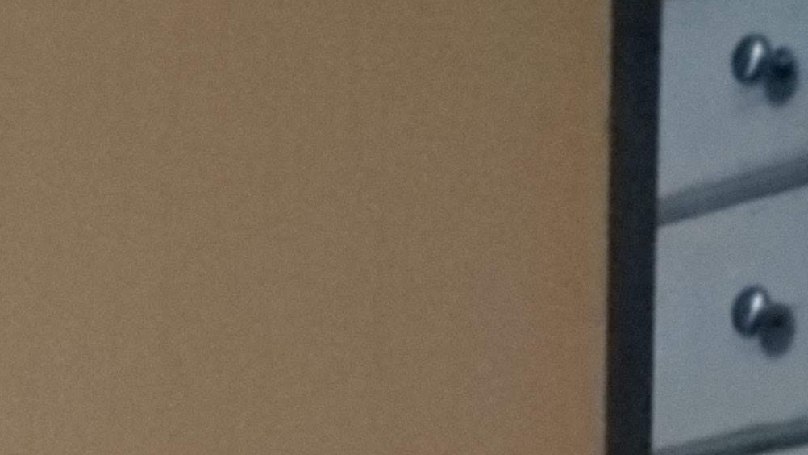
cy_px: 1146
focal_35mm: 228
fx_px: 4886
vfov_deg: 5.1
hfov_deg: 9.1
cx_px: -625
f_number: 2.4
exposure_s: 1/14
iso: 2500
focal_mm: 6
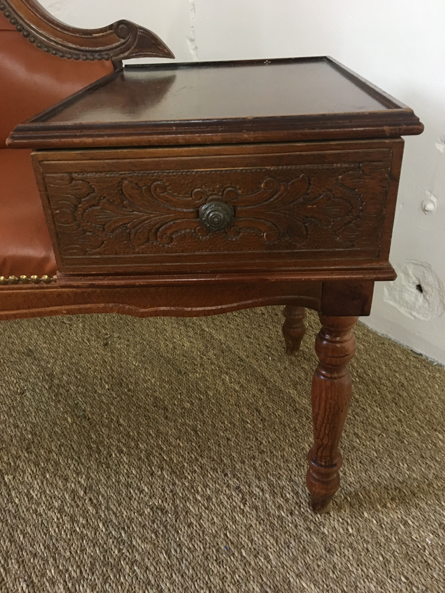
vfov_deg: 61.7
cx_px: 222
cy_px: 296
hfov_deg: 48.2
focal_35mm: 29
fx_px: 497
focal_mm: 4.15
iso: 200
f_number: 2.2
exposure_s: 1/17
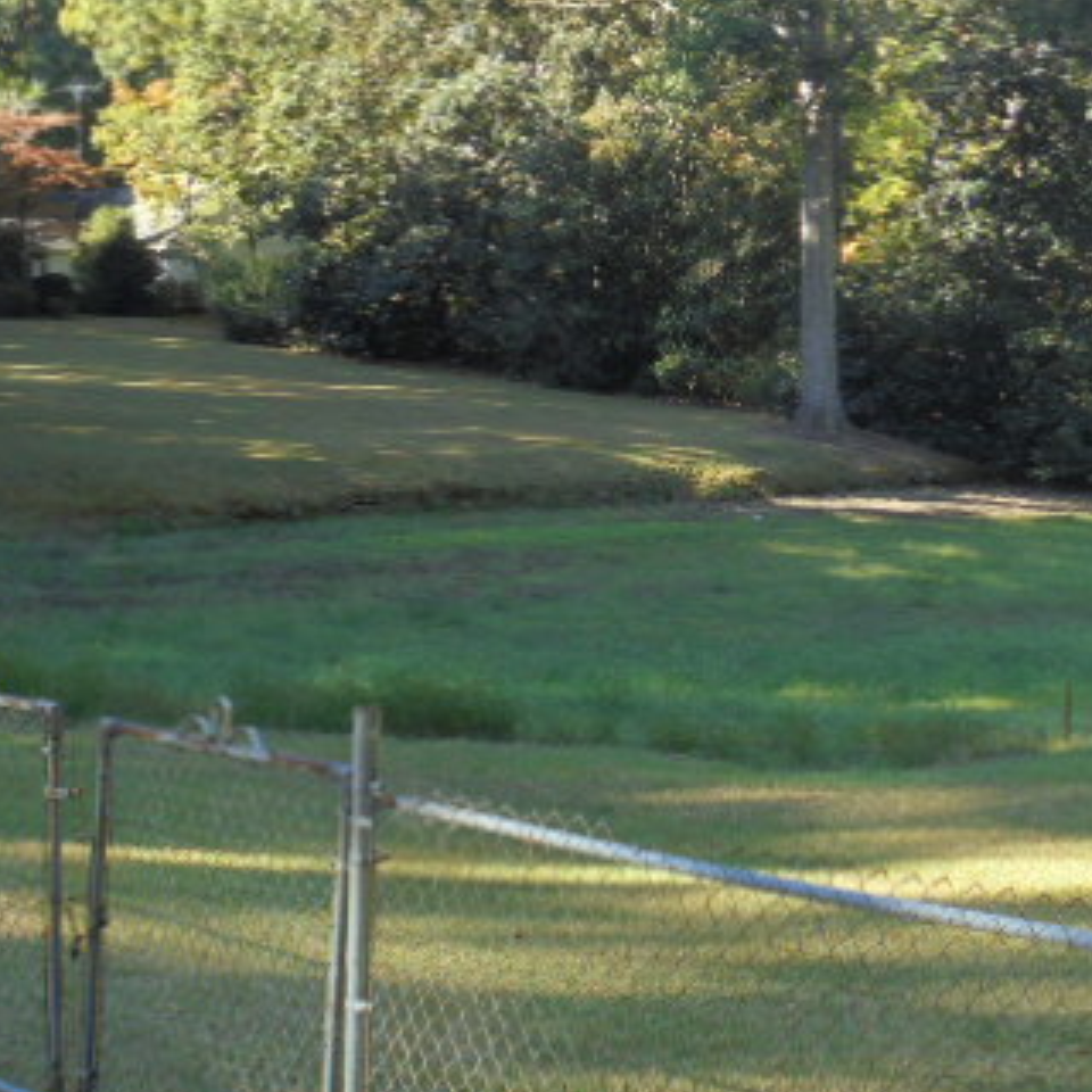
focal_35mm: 76
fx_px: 2712
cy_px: 324
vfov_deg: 22.6
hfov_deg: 22.7
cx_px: 669
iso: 100
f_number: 4.5
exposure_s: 1/100
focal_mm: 7.8
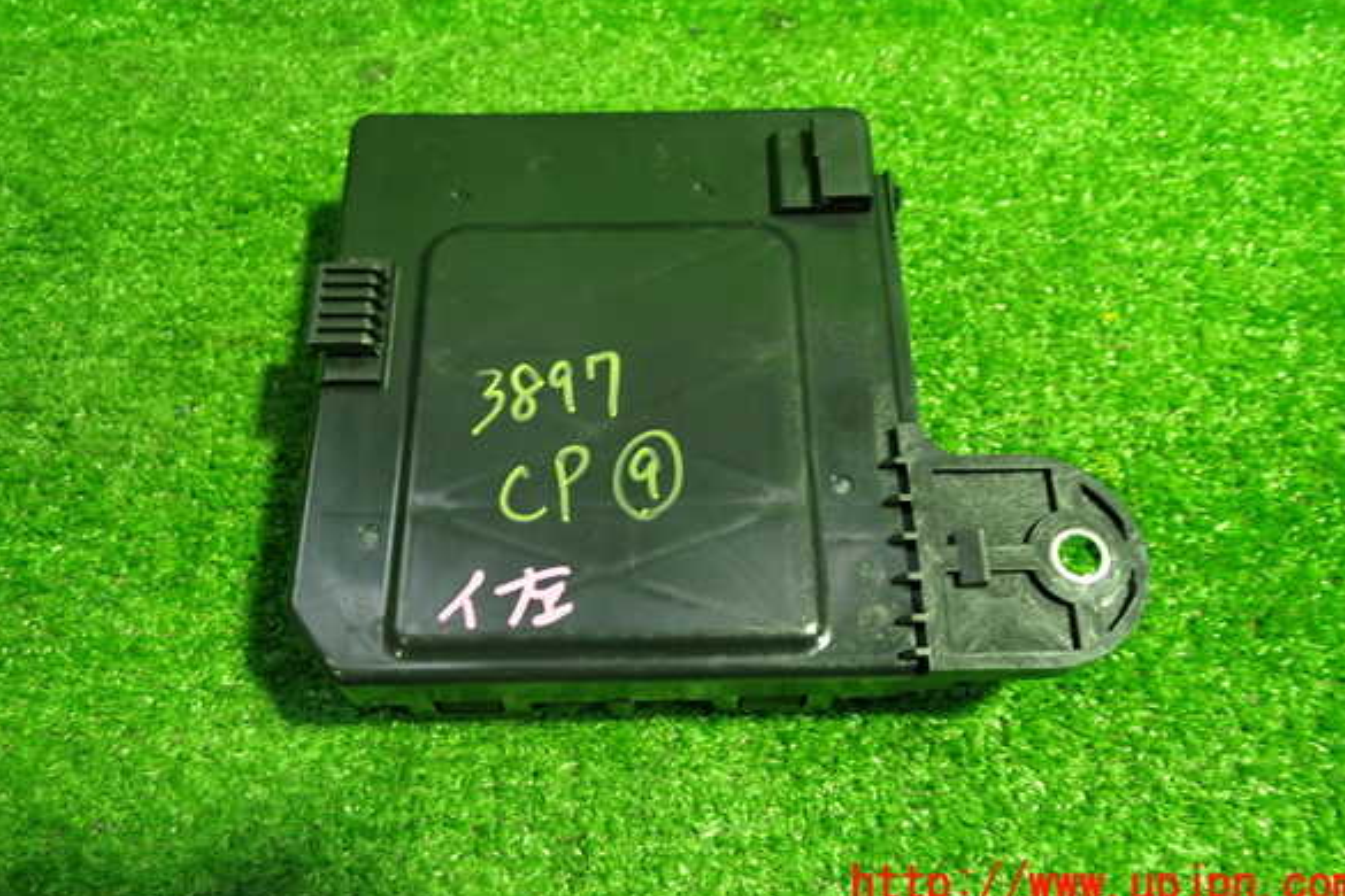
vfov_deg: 41.1
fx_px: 1195
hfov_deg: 58.7
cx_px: 681
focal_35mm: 32
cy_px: 397
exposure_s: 1/30
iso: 500
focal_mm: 5.4
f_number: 2.3
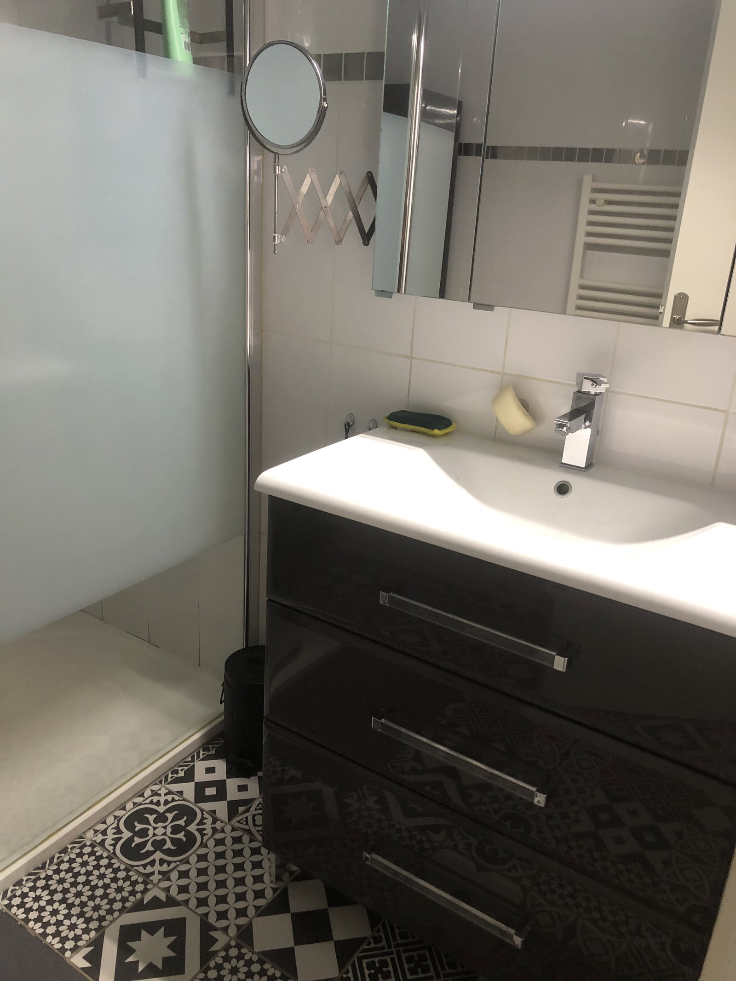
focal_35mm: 28
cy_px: 490
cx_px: 368
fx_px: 794
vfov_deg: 63.4
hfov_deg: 49.7
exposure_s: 1/13
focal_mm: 3.99
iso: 100
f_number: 1.8
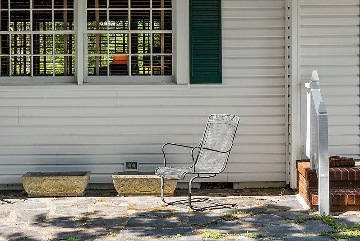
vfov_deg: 17.7
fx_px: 770
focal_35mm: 77
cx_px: 185
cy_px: 65
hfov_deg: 26.3
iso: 800
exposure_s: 1/60
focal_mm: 30
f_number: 8
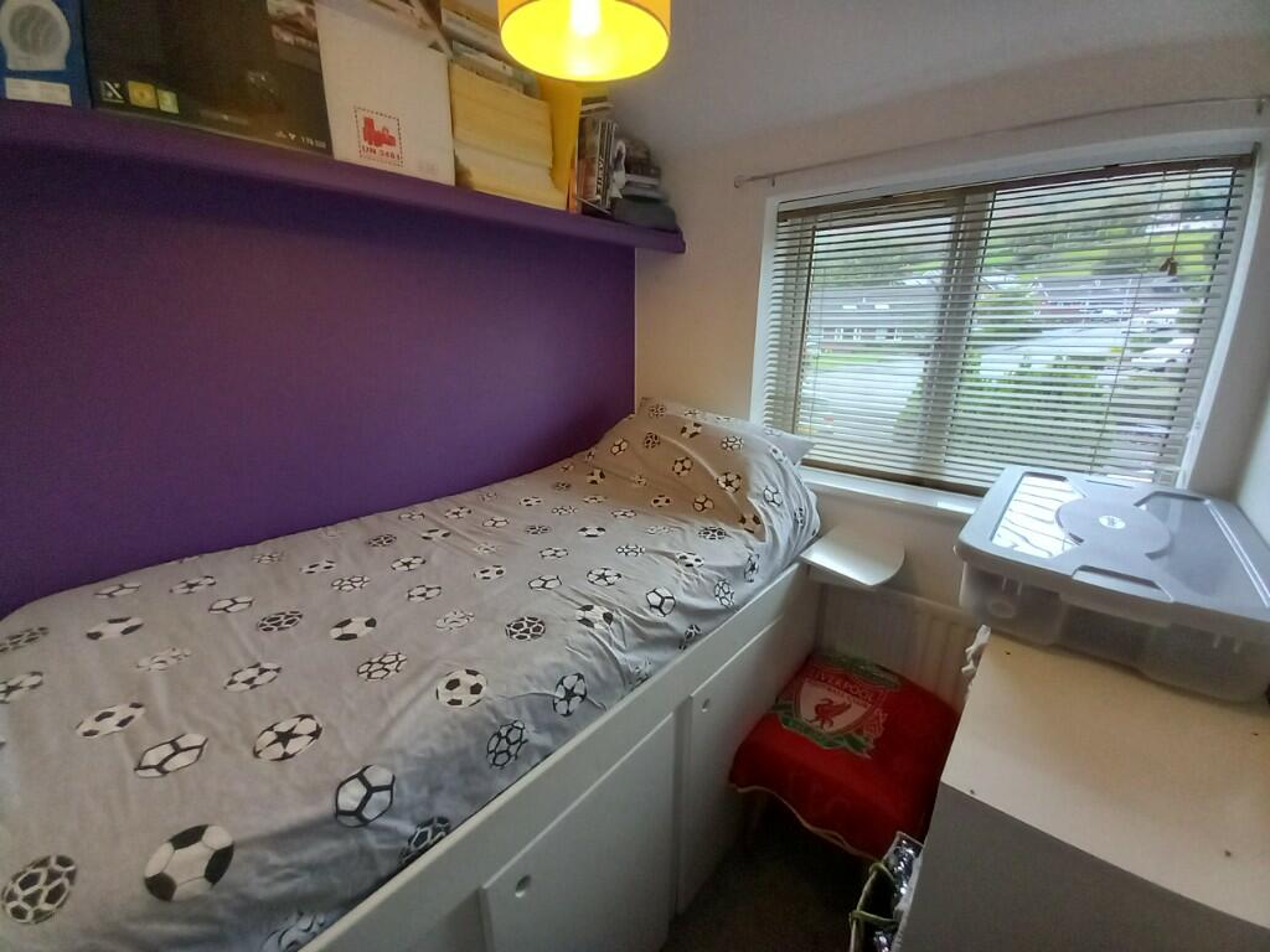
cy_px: 476
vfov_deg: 89.9
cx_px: 635
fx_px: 477
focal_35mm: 13
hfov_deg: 106.2
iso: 250
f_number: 2.2
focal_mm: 1.13
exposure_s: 1/25
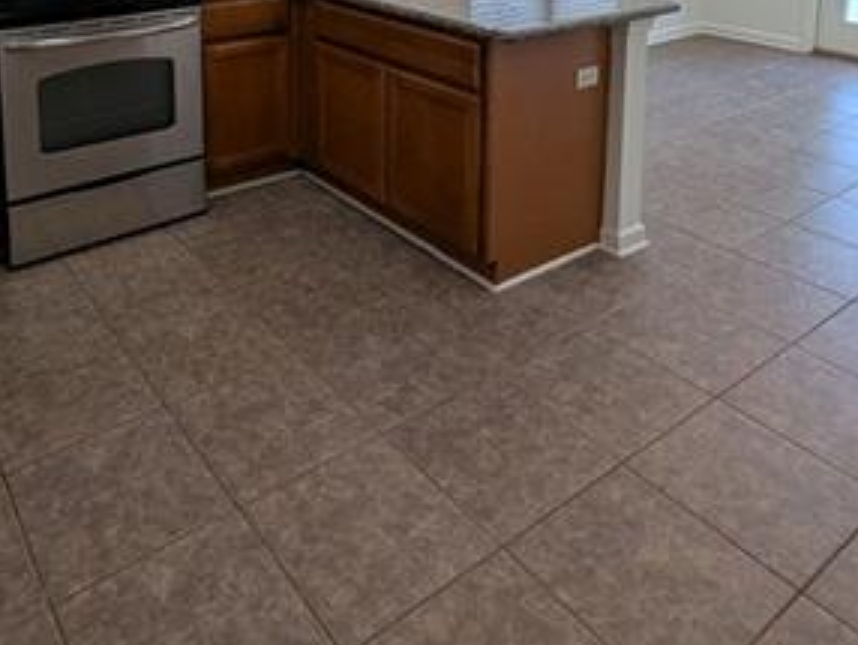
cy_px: -51
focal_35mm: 29
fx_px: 719
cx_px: 330
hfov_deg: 60.9
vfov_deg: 40.0
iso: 48
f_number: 2.2
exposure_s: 1/186
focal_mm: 1.95
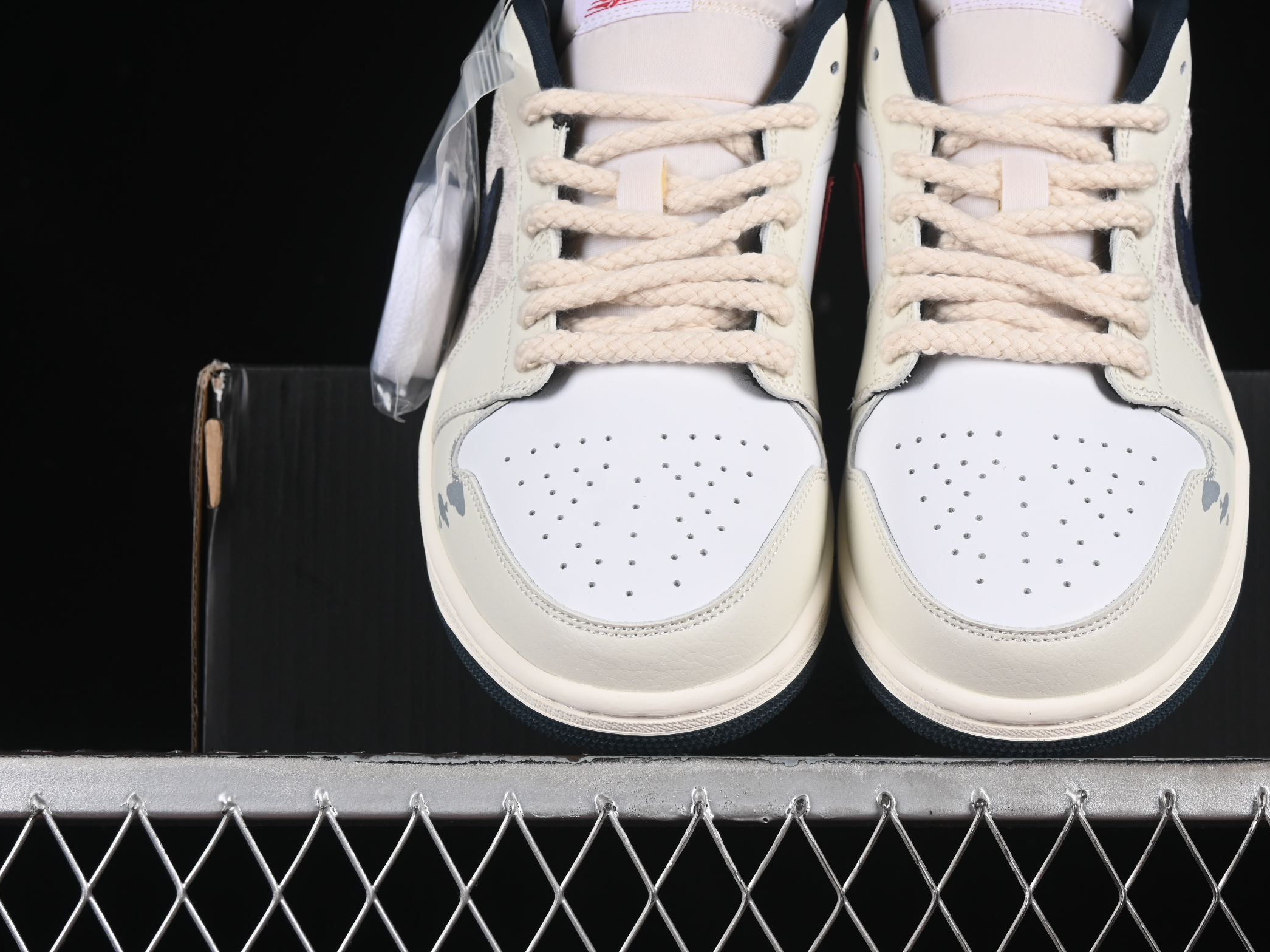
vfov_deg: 15.4
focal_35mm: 96
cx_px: 802
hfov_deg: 20.4
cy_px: 408
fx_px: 3522
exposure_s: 1/80
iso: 160
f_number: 8
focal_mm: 50
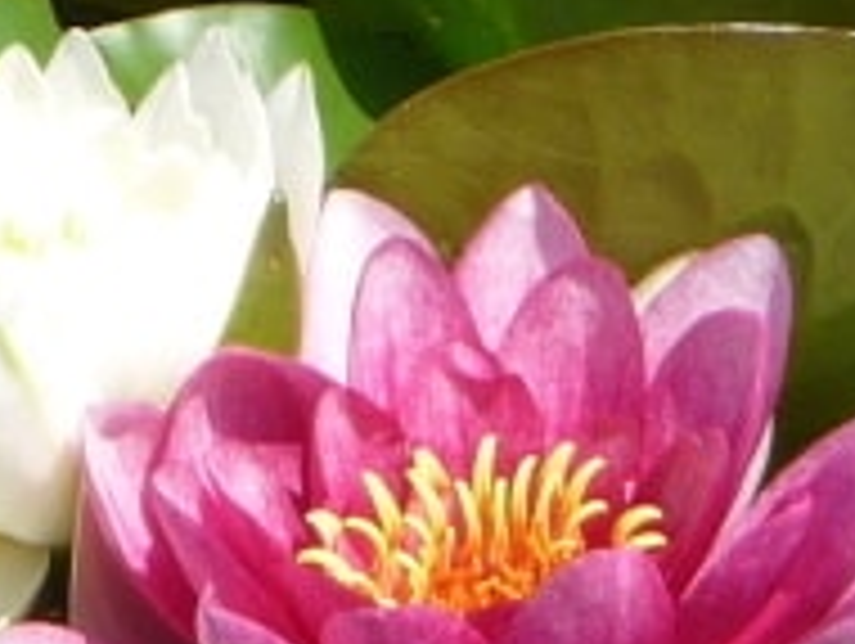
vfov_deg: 0.9
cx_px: 266
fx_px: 39273
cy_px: 455
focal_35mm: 1588
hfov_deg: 1.2
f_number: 4.9
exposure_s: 1/400
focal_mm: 47
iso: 100
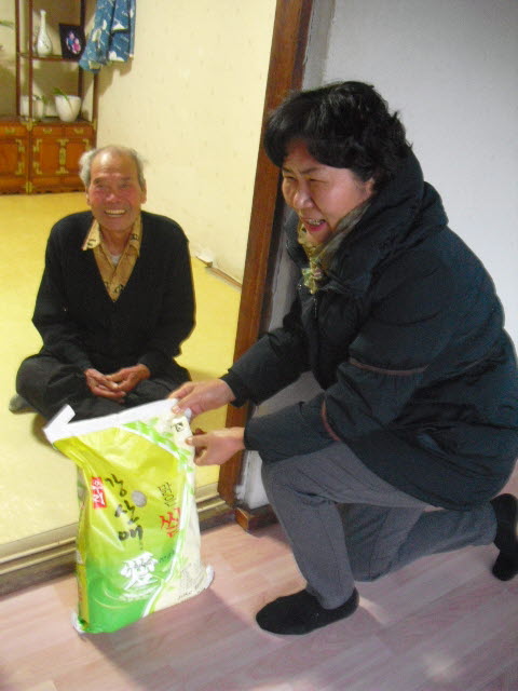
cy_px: 346
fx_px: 718
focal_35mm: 36
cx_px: 259
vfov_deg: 51.4
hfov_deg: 39.7
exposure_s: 1/10
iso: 800
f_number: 3.1
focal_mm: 6.3
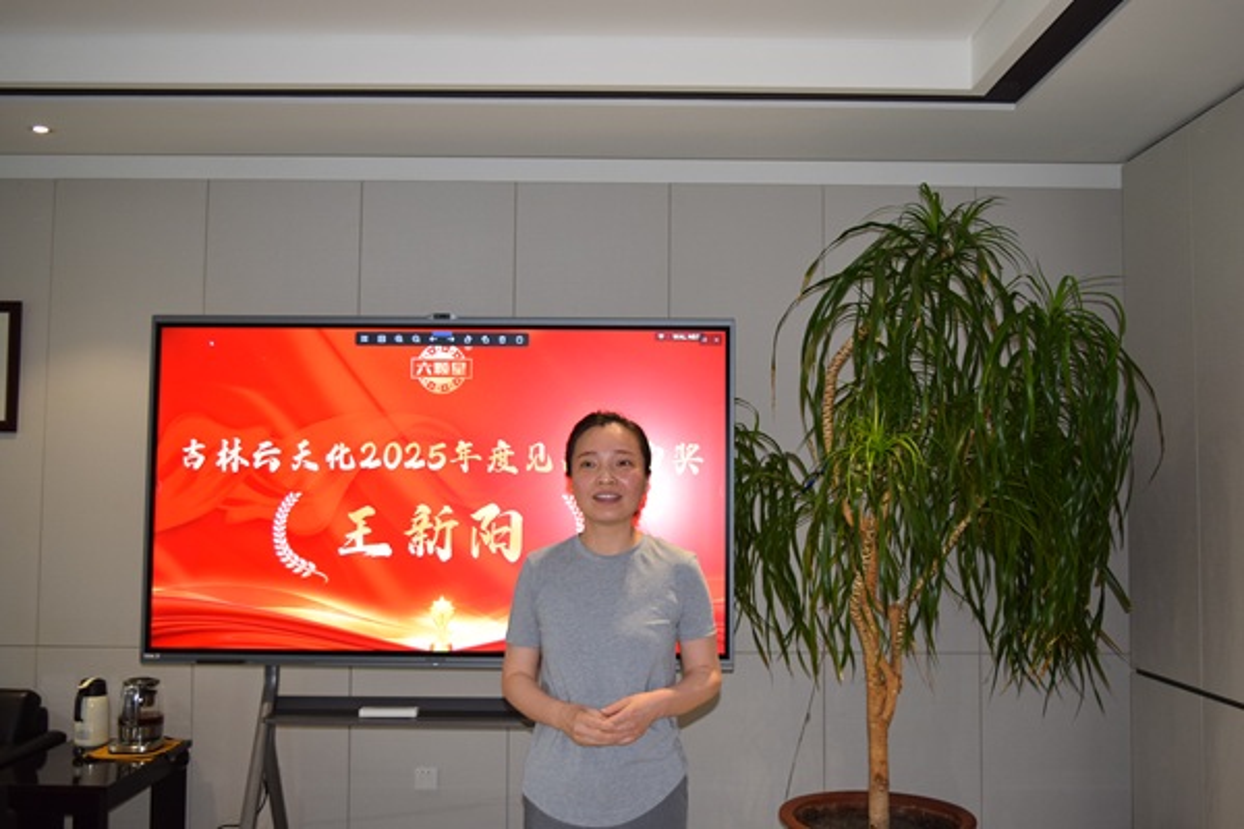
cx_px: 622
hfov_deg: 53.1
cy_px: 414
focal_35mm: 36
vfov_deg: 36.9
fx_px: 1244
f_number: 5
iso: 800
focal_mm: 24
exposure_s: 1/100
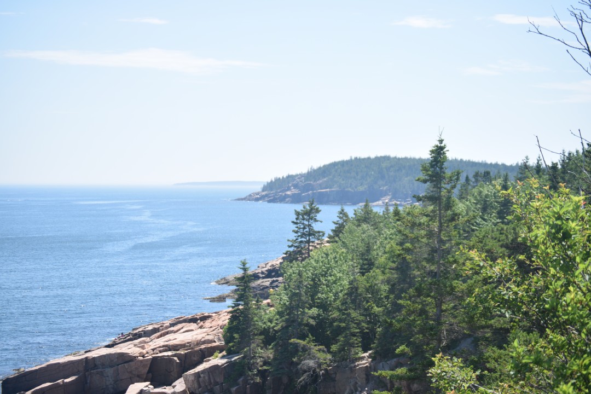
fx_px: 1354
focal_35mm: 82
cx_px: 296
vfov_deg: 16.6
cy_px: 197
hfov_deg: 24.6
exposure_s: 1/500
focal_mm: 55
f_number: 4
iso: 100
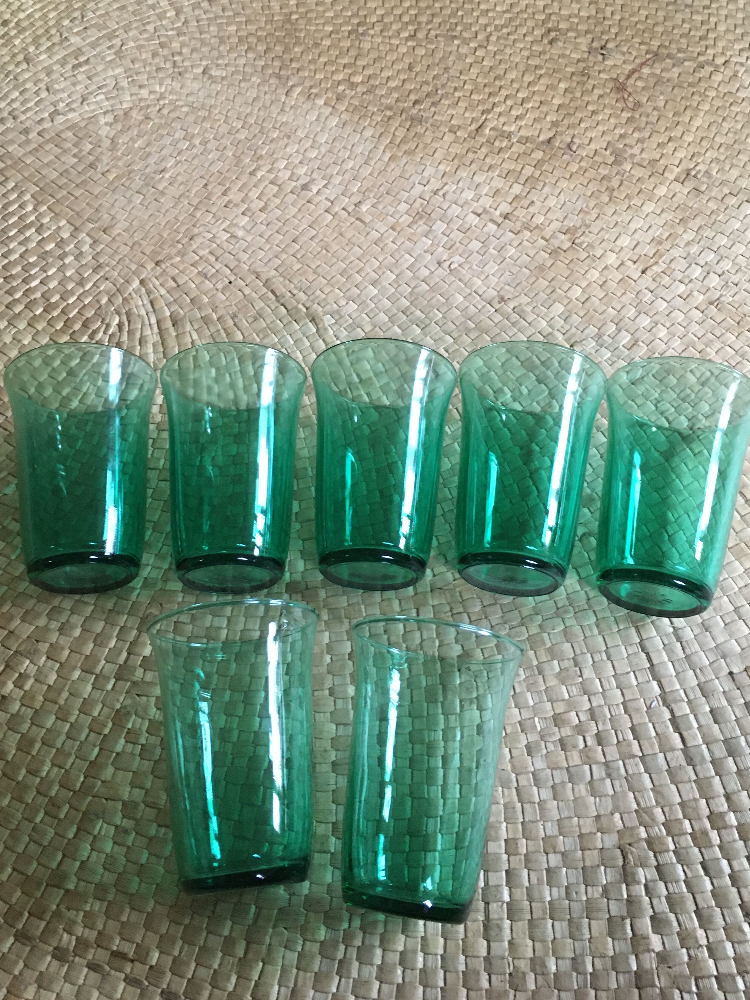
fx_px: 924
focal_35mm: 32
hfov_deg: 44.2
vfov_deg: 56.8
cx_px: 370
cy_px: 467
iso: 200
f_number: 2.2
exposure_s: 1/25
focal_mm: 4.15
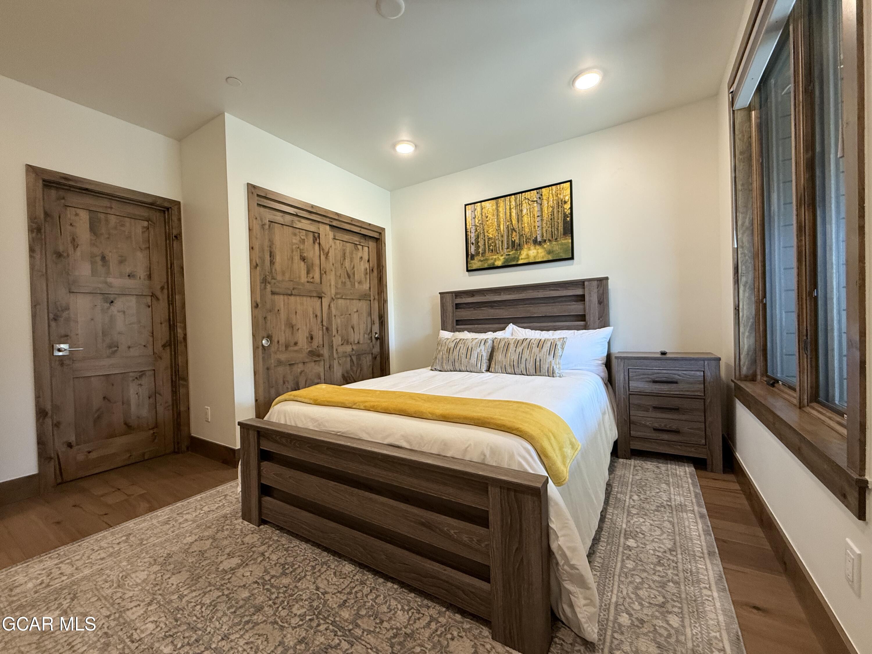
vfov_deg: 85.7
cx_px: 436
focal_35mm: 14
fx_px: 353
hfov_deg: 102.1
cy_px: 327
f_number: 2.2
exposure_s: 1/120
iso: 200
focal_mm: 2.22
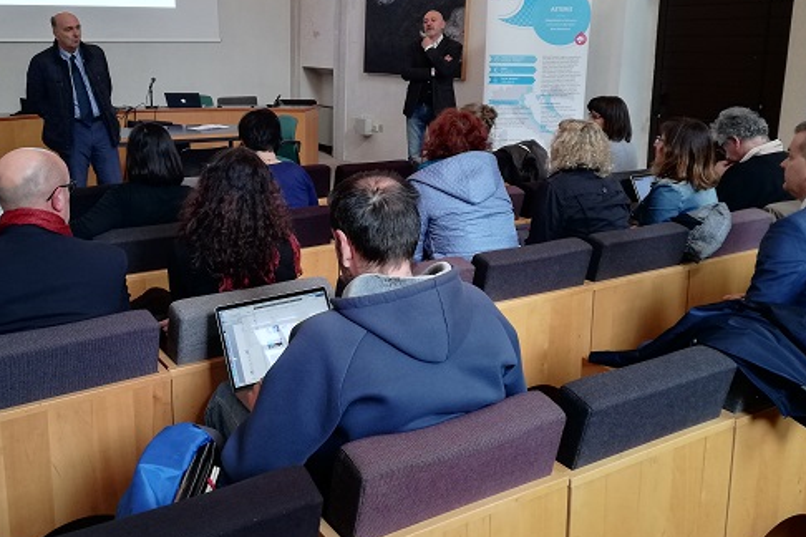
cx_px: 345
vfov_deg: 35.7
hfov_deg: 51.7
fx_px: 828
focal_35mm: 37
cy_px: 187
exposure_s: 1/50
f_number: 2.2
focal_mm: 3.81
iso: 160
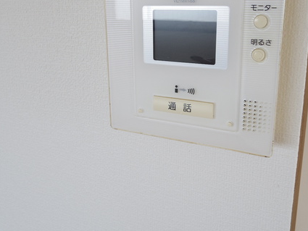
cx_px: 181
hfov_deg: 63.0
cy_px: 59
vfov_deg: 48.0
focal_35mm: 28
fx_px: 249
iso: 100
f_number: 3.7
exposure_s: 1/50
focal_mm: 3.8
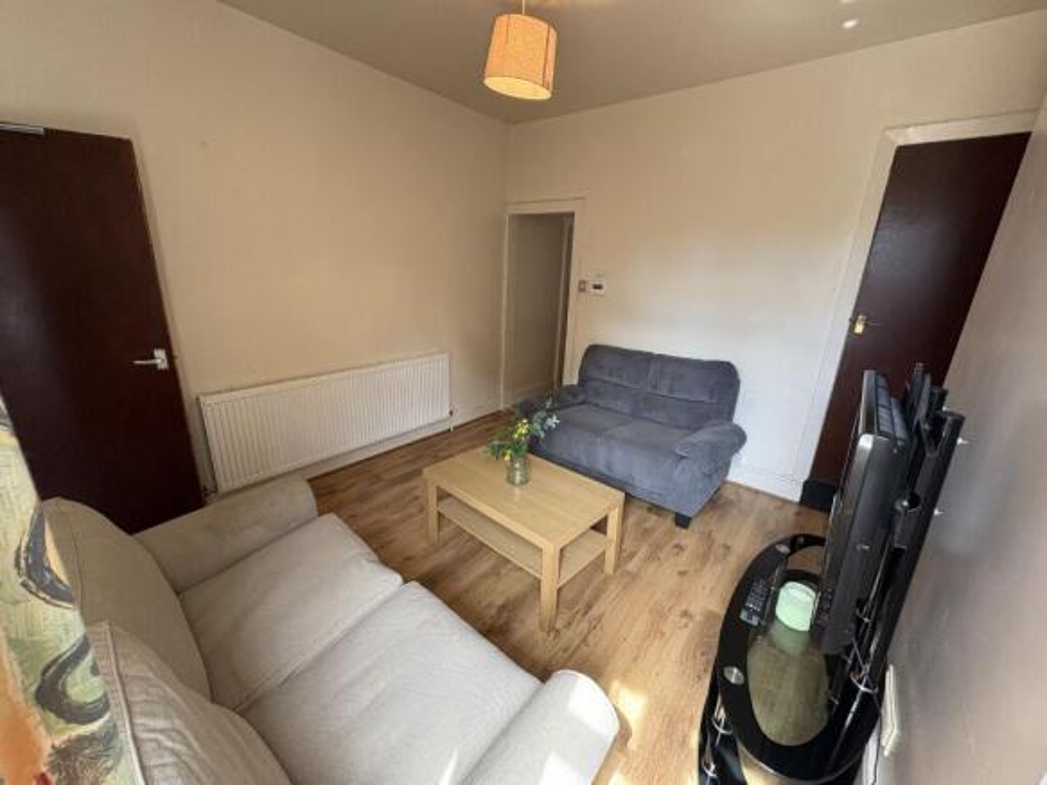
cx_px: 524
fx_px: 423
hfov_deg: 102.1
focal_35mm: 14
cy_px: 392
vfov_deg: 85.7
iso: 200
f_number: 2.2
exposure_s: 1/71
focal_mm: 2.22
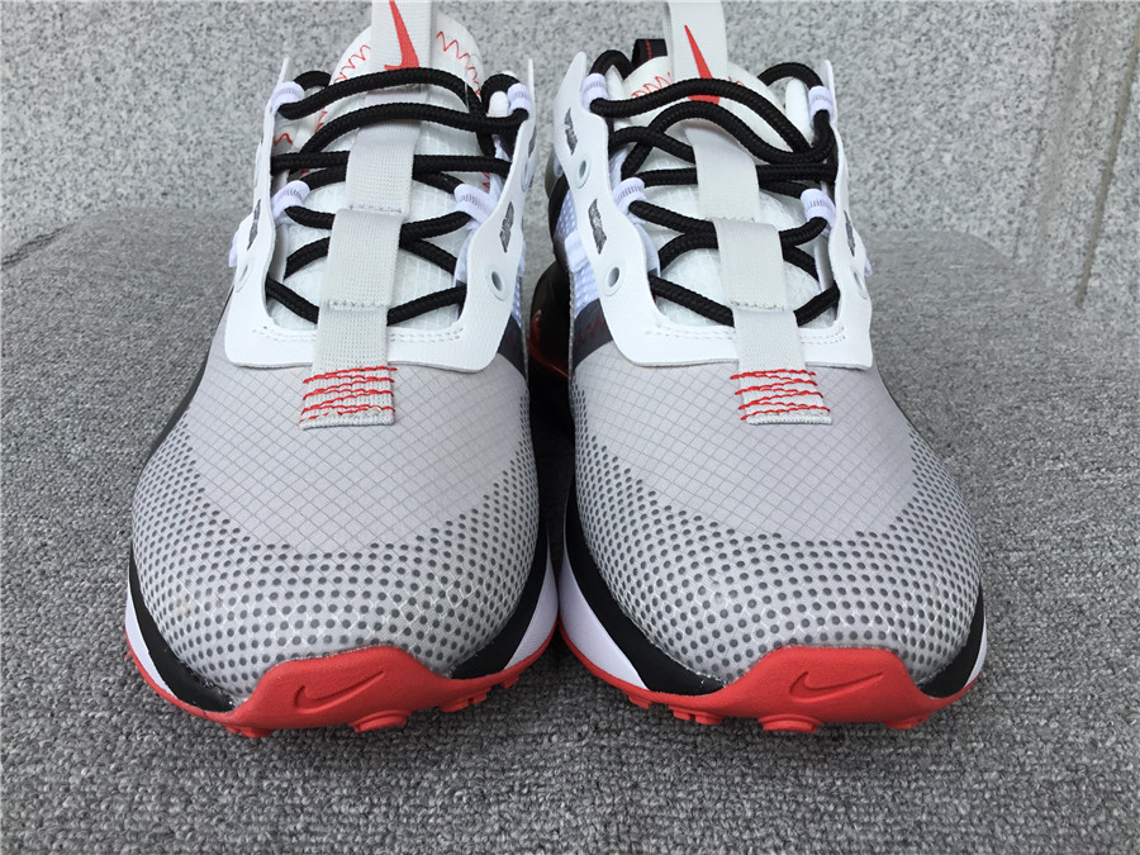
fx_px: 1021
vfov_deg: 45.4
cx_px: 570
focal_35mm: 31
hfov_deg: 58.4
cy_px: 428
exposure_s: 1/401
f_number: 2.4
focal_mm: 3.3
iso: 25
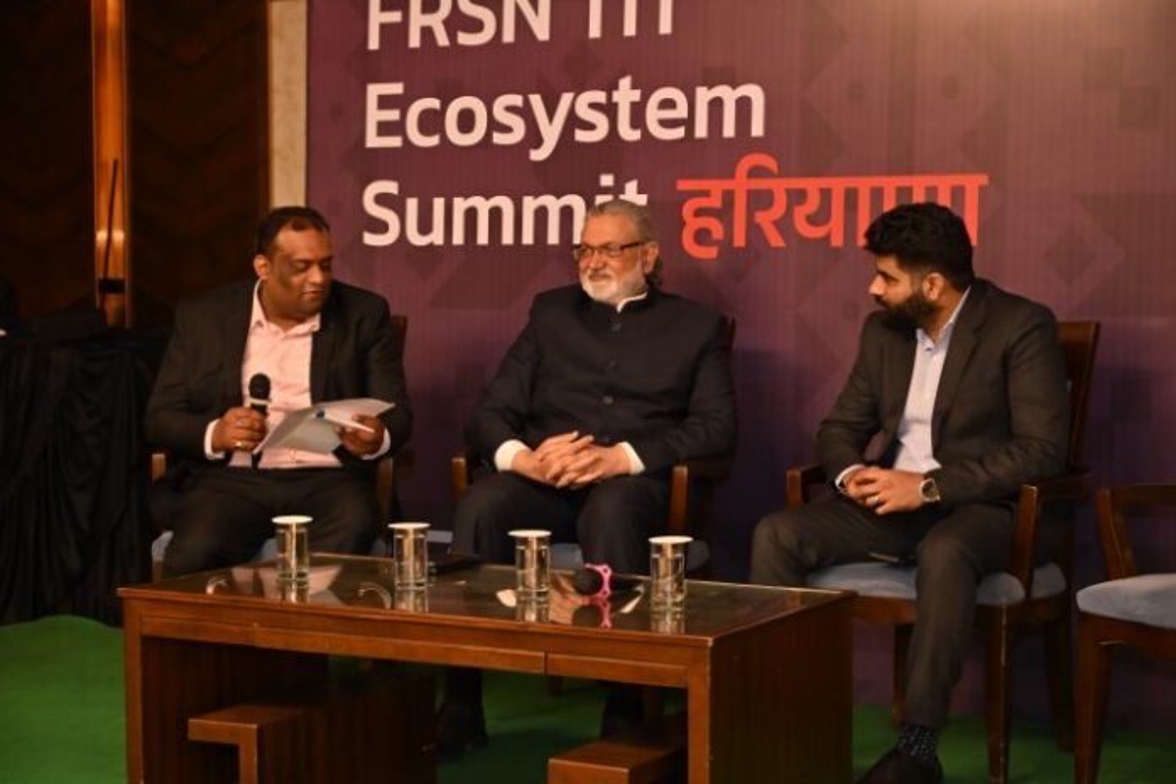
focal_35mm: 70
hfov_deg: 28.8
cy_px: 392
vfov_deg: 19.5
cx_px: 588
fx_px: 2286
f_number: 5.6
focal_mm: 70
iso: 3200
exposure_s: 1/125
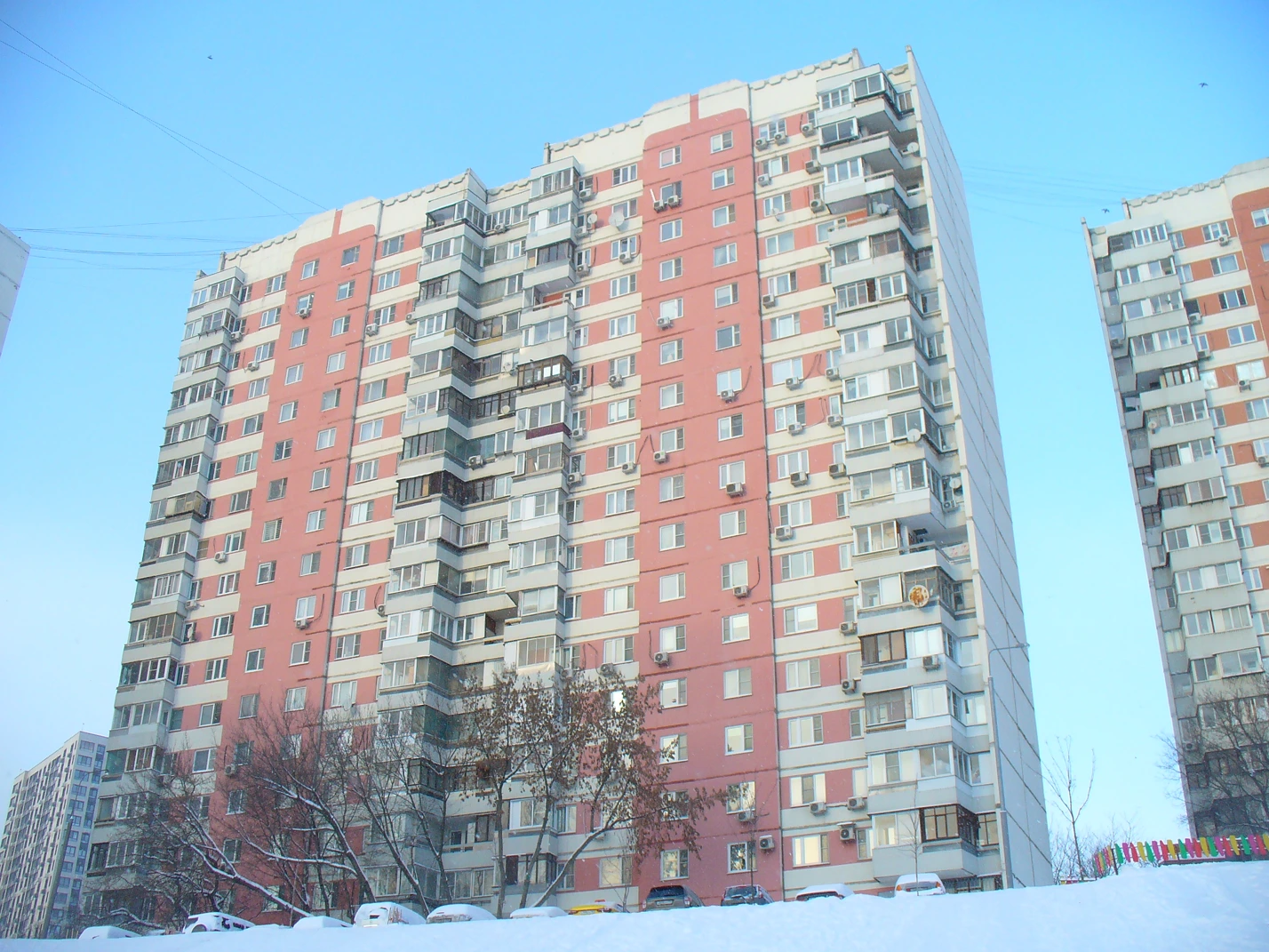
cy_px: 476
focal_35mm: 37
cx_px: 634
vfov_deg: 38.7
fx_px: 1356
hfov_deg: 50.1
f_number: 2.8
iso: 80
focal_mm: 6.1
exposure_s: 1/250
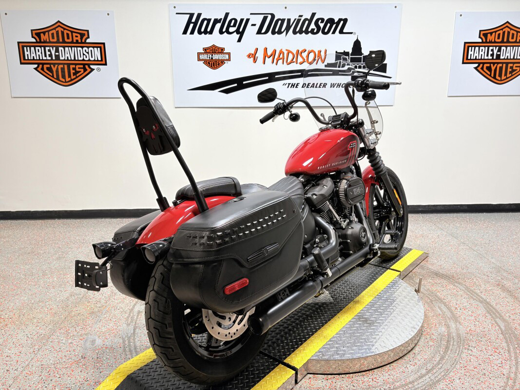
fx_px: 391
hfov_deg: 67.3
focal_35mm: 26
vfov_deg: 53.1
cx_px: 260
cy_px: 195
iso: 40
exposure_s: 1/120
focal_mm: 5.96
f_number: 1.6
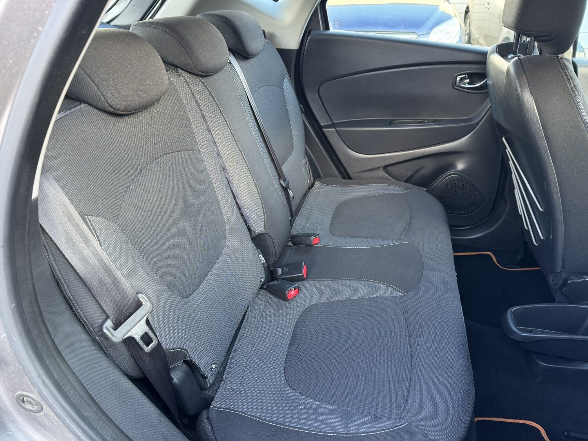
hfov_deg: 71.6
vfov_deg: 56.8
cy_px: 220
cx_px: 294
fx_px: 408
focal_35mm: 24
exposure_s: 1/72
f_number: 1.78
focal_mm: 6.76
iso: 200
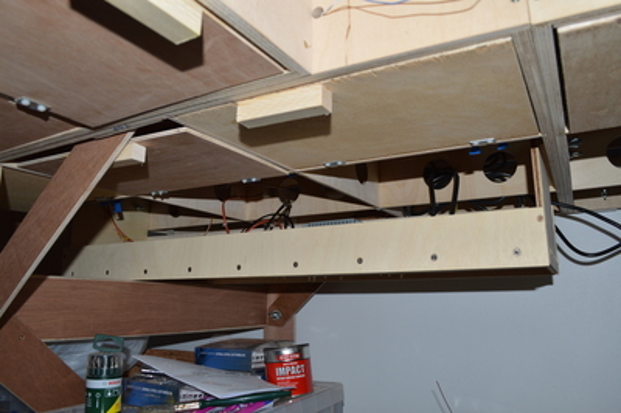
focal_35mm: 27
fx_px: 465
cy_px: 206
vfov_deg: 47.9
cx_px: 310
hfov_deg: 67.4
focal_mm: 18
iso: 100
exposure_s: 1/60
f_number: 8
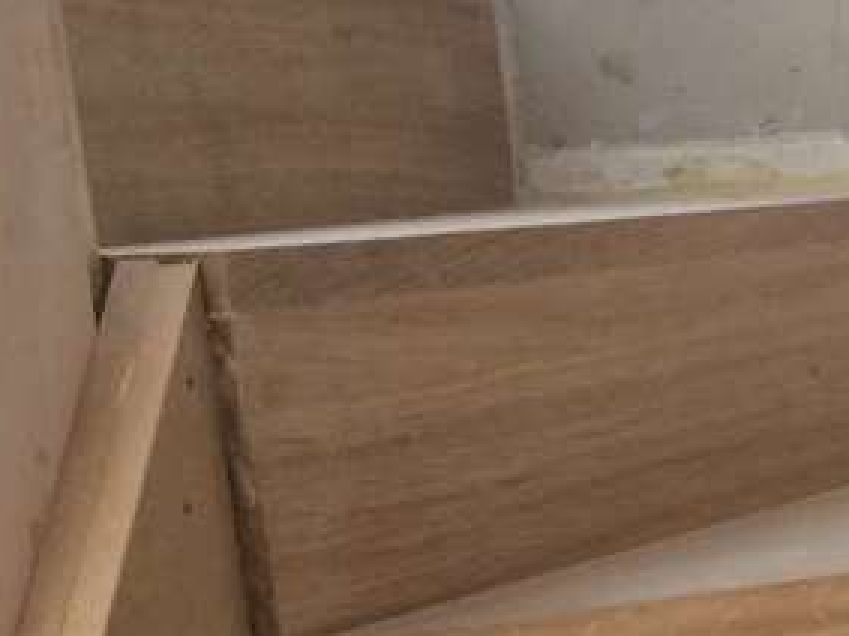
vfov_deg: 16.7
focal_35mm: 82
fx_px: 2010
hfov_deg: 21.7
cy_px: 876
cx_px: 1071
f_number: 2.2
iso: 100
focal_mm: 4.15
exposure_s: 1/33
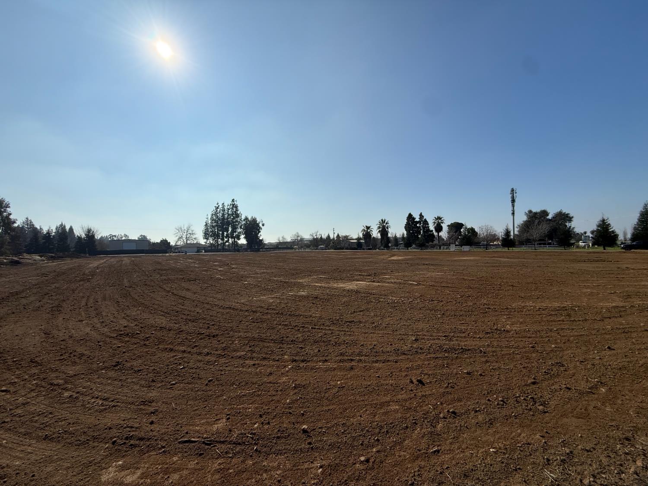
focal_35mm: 14
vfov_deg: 85.7
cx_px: 324
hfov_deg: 102.1
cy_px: 243
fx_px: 262
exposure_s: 1/6173
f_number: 2.2
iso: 40
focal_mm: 2.22
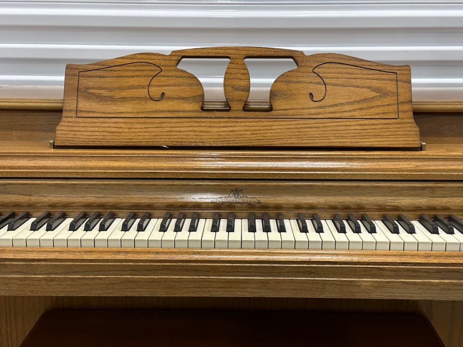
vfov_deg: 30.3
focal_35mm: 48
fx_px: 642
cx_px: 232
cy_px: 174
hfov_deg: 39.7
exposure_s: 1/40
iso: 250
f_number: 1.78
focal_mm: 6.86
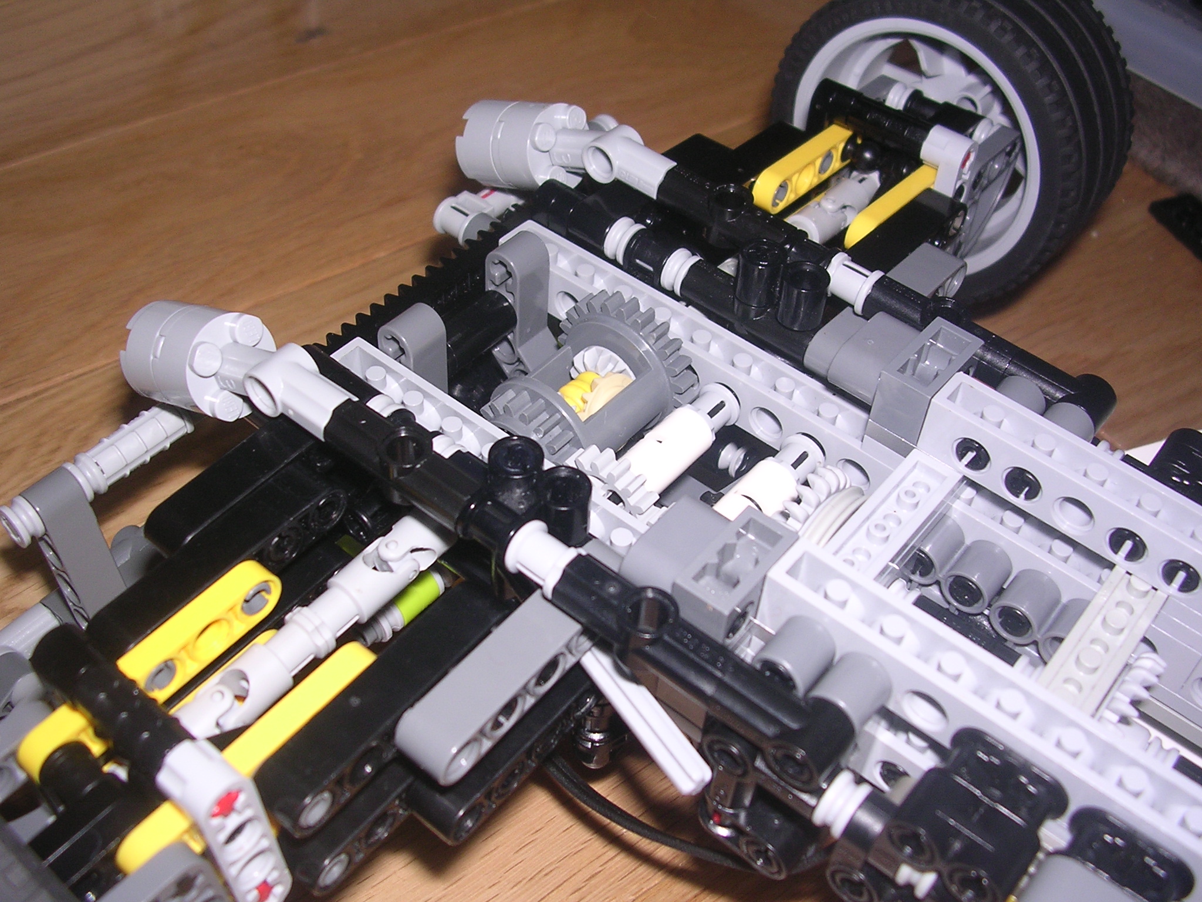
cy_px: 451
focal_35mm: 38
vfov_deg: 37.7
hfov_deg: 49.0
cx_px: 601
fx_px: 1320
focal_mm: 5.8
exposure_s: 1/60.1
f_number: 2.8
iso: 100
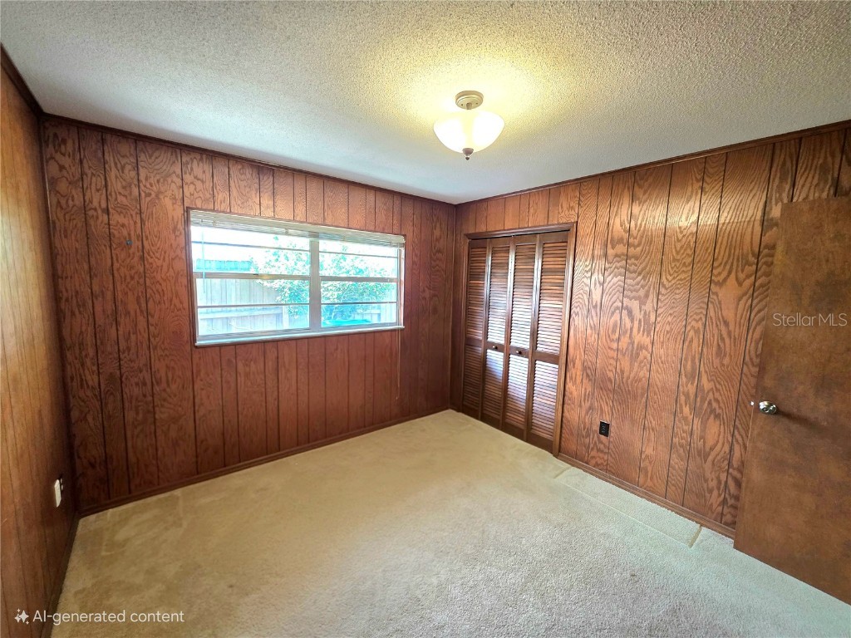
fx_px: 320
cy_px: 319
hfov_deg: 106.2
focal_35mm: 13
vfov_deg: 89.9
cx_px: 426
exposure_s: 1/60.2
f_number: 1.9
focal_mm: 2.2
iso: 250
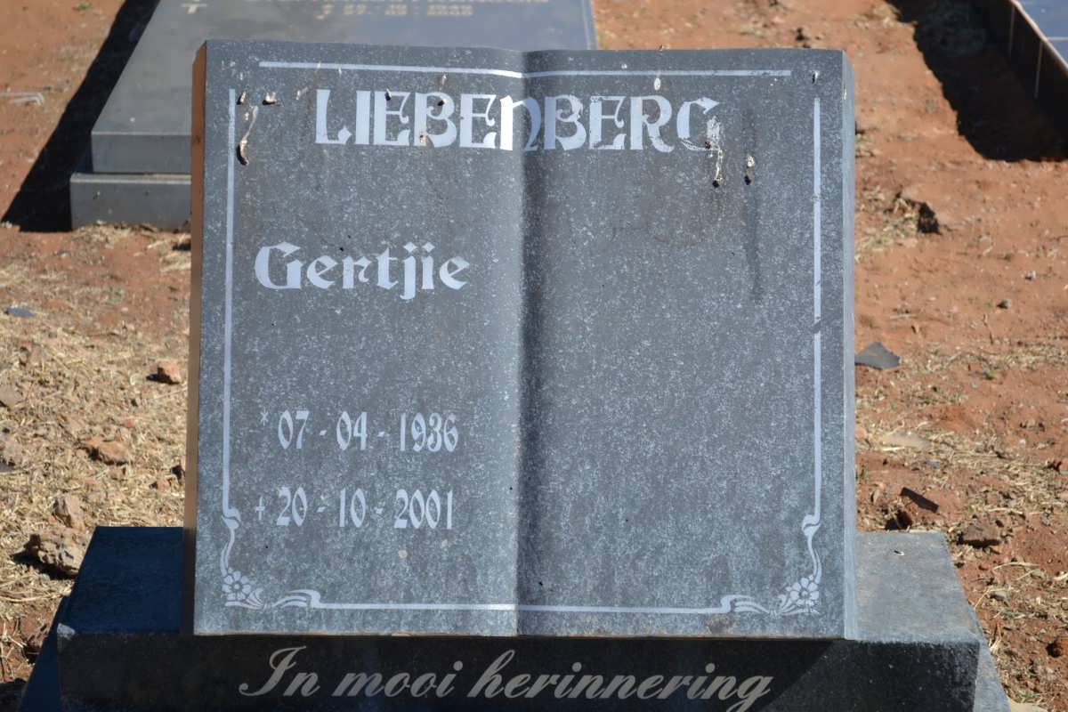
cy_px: 356
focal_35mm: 82
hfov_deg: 24.6
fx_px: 2447
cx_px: 534
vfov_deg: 16.6
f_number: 5.6
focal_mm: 55
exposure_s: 1/125
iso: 125
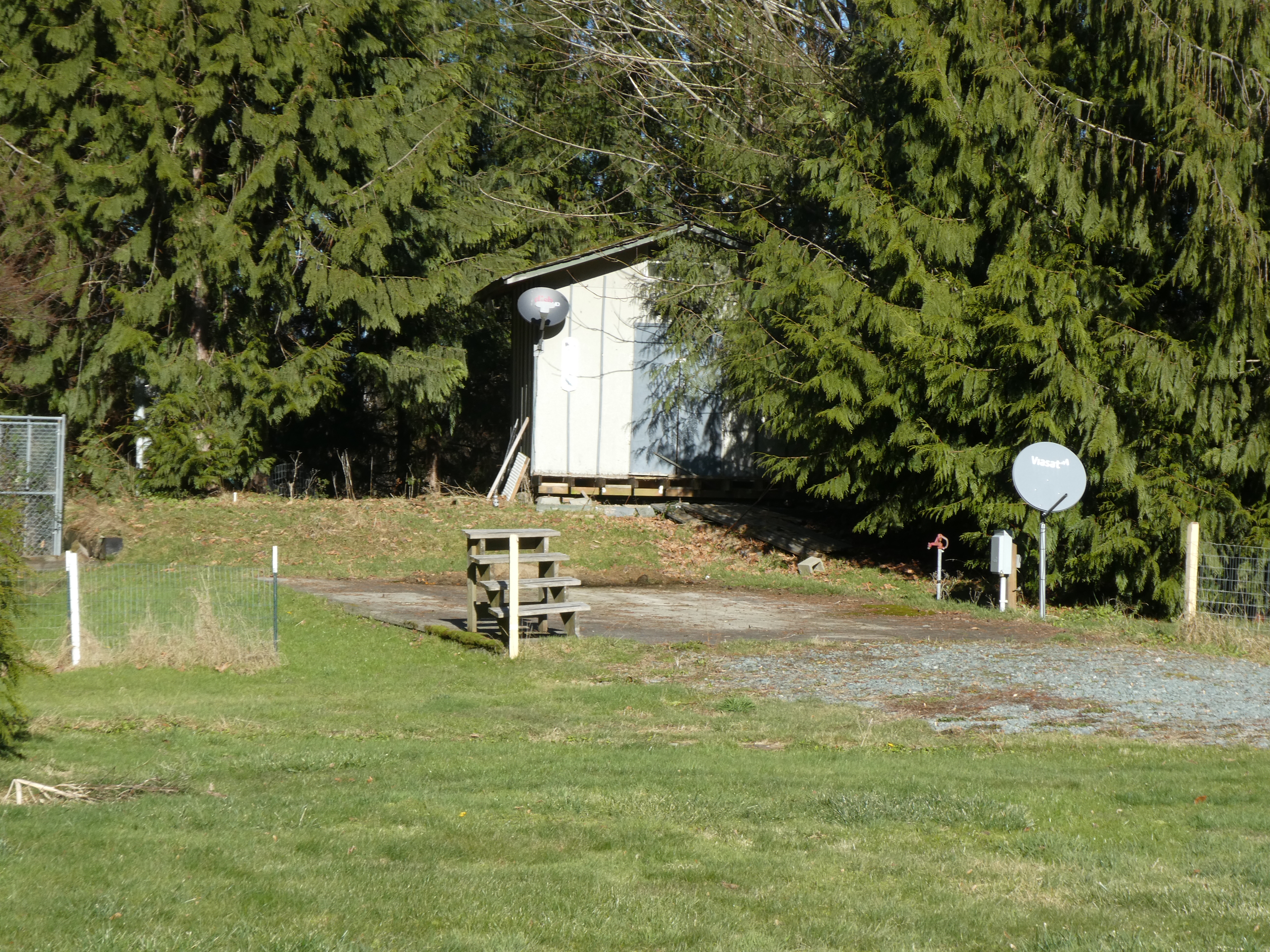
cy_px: 476
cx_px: 635
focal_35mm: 90
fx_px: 3302
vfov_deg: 16.4
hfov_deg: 21.8
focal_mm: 16.1
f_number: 4.9
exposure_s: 1/320
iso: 80
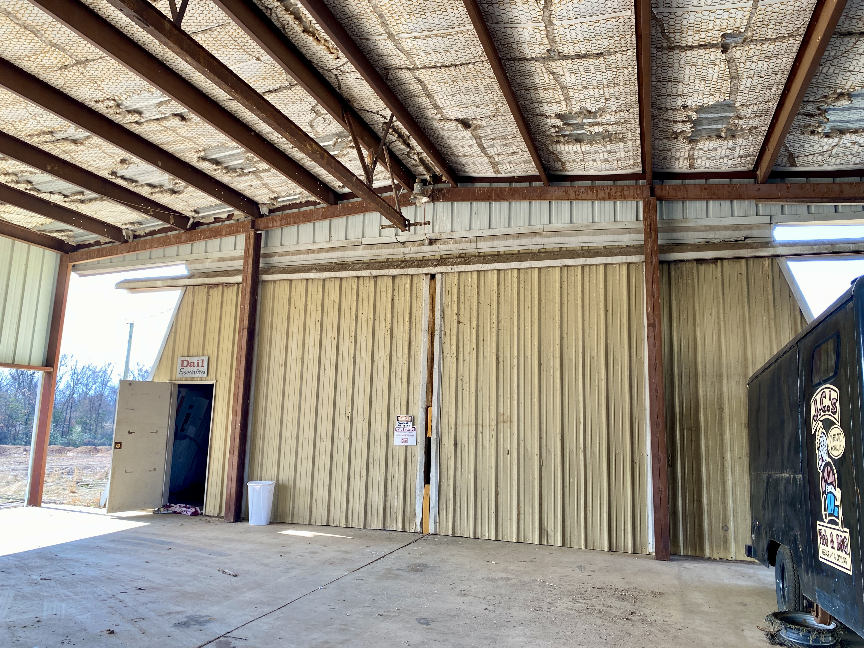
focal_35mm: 26
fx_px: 649
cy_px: 324
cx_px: 432
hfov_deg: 67.3
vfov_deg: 53.1
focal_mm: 4.25
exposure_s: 1/142
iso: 32
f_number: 1.8
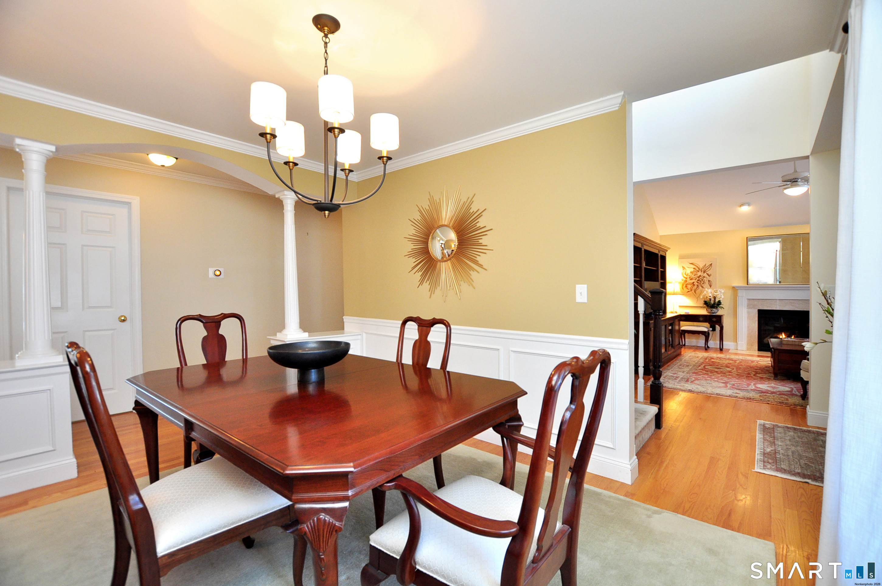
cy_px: 293
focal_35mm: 15
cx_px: 441
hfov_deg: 100.5
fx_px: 367
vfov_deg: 77.2
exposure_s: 1/40
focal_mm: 10
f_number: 4.5
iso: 500
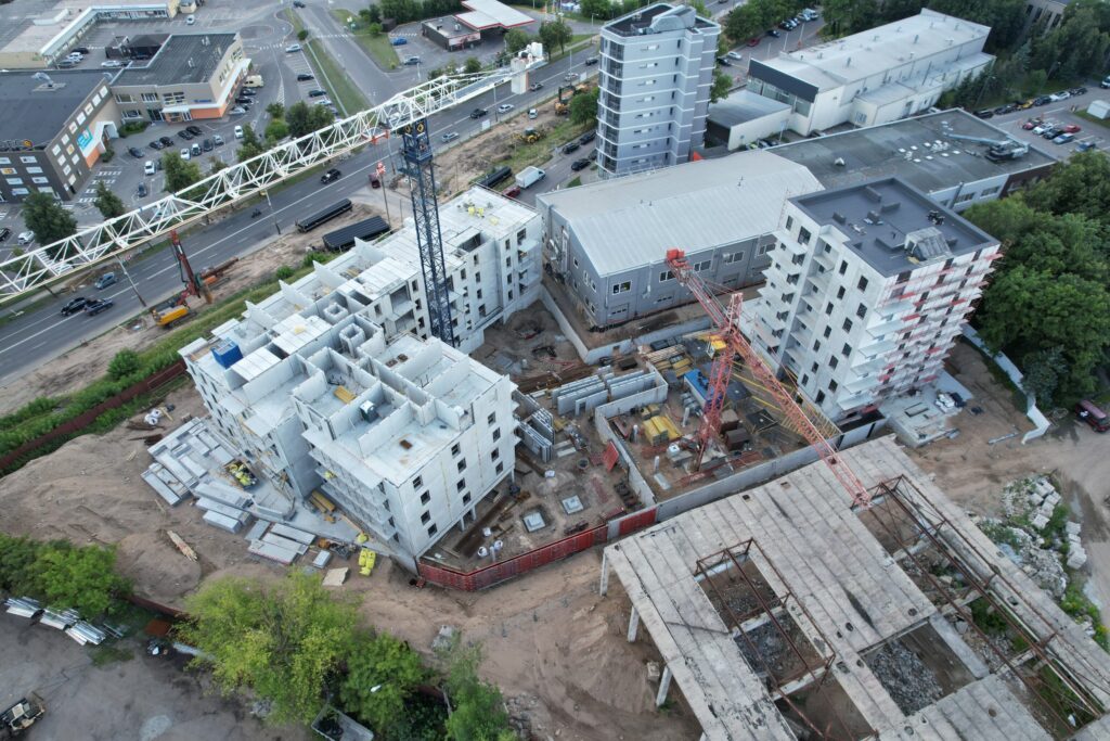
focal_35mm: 22
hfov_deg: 78.6
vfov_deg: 57.2
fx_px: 678
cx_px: 555
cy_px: 370
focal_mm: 8.38
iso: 120
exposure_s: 1/250
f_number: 2.8
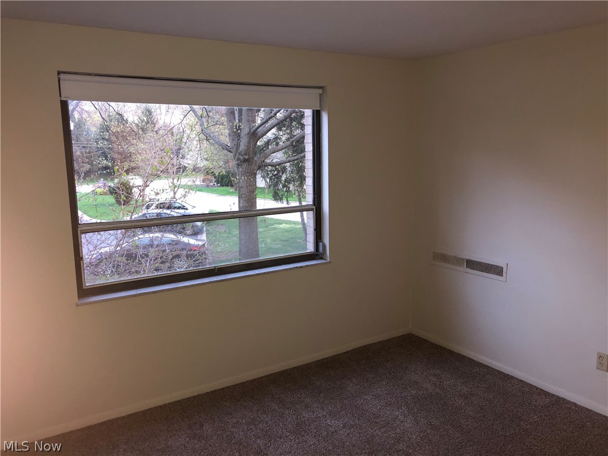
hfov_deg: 63.4
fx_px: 492
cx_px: 304
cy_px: 228
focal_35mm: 28
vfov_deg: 49.7
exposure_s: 1/12
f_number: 1.8
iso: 64
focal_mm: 3.99
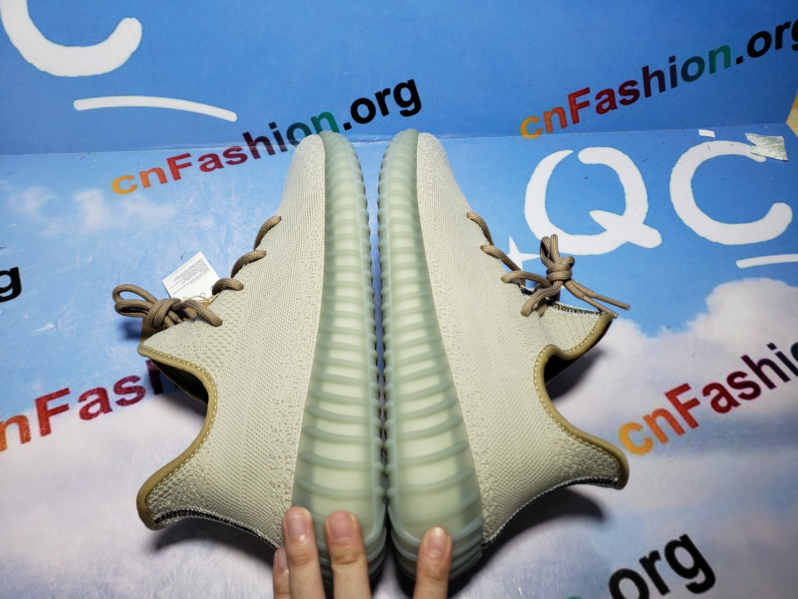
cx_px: 399
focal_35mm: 26
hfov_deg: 67.3
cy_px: 300
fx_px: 599
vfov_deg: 53.1
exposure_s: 1/363
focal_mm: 4.3
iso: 50
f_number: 1.5
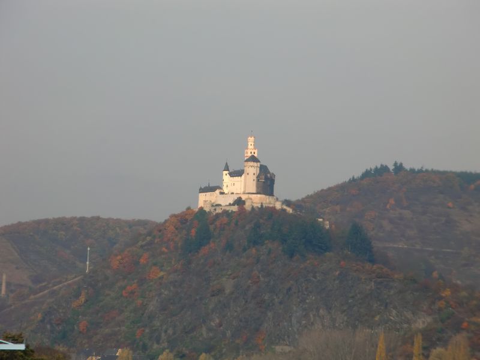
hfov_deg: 8.2
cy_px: 180
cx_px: 240
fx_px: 3328
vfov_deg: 6.2
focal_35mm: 240
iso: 64
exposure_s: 1/400
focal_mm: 43
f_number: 5.8
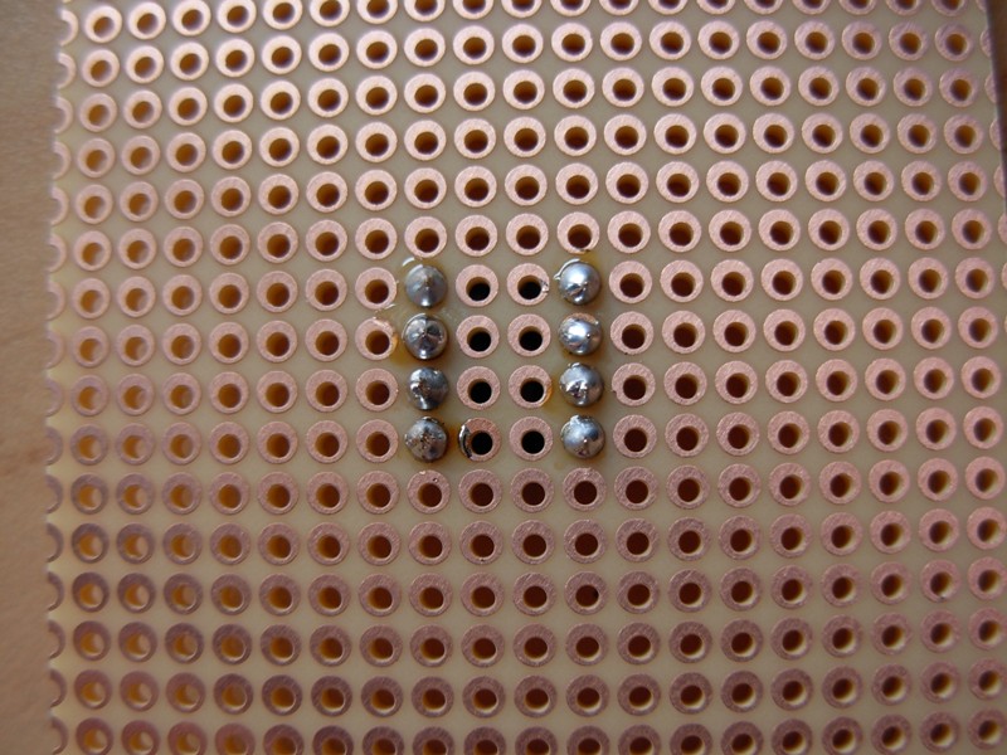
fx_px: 1105
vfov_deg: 37.7
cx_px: 504
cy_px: 378
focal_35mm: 38
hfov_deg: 49.0
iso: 79
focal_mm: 6.3
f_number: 2.9
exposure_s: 1/47.9
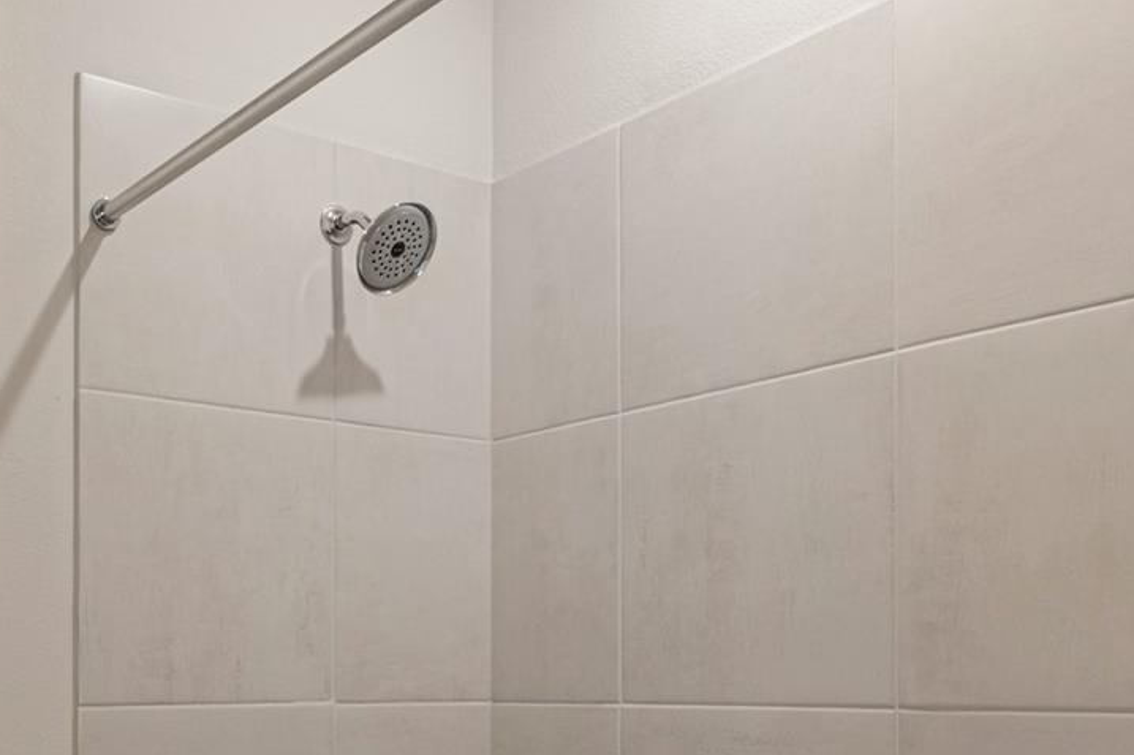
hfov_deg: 46.0
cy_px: 720
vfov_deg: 31.3
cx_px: 228
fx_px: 1259
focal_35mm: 40
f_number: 8
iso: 100
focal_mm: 14
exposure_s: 1/25
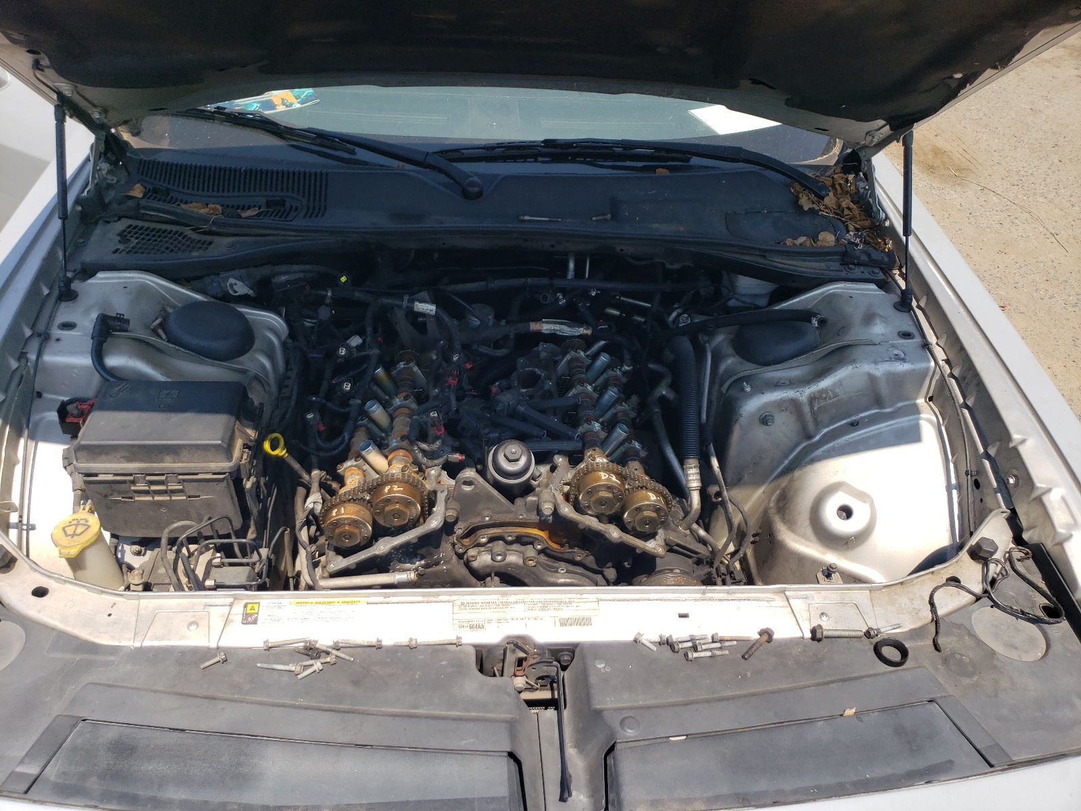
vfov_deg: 53.1
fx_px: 812
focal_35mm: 26
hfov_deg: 67.3
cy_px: 406
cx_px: 540
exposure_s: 1/2500
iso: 50
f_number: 1.5
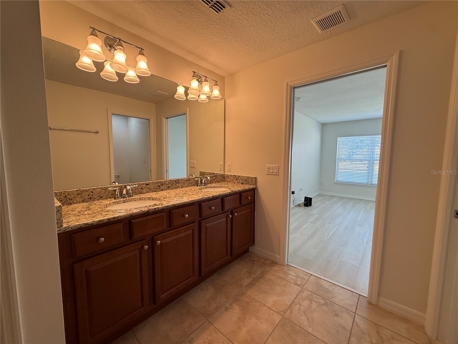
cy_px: 172
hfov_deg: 102.1
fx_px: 185
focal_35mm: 14
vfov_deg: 85.7
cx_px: 229
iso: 125
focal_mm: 2.22
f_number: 2.2
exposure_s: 1/120
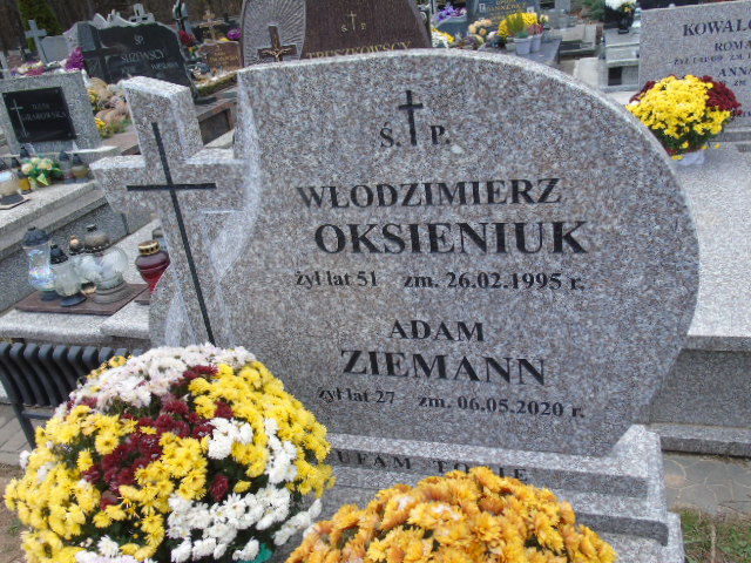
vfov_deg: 48.2
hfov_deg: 61.7
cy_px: 282
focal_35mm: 29
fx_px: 629
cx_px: 376
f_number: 4
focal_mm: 5.2
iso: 80
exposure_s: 1/30
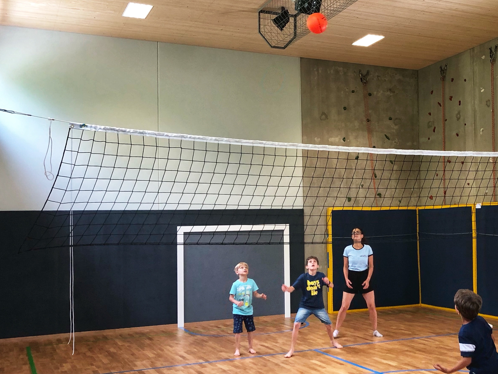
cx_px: 398
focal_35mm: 48
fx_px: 691
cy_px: 198
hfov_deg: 38.2
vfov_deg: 30.3
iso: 40
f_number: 1.8
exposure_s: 1/30
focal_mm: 3.99
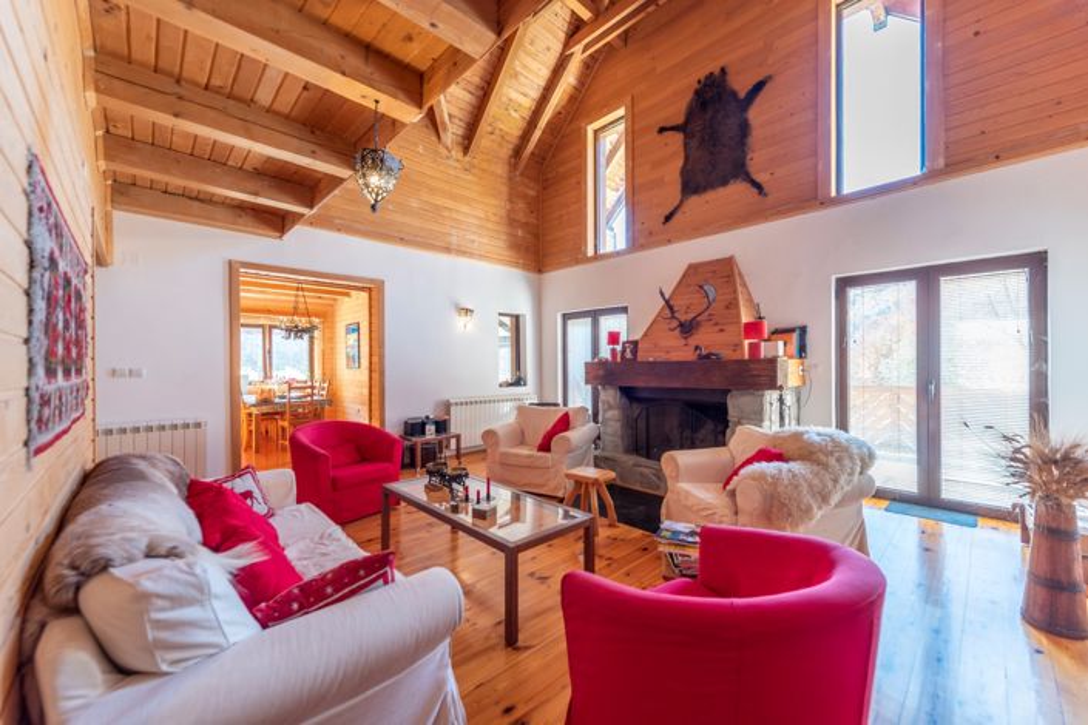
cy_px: 362
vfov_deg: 81.2
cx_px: 544
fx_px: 423
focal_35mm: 14
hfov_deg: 104.3
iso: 100
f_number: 4
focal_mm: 14
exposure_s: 1/13
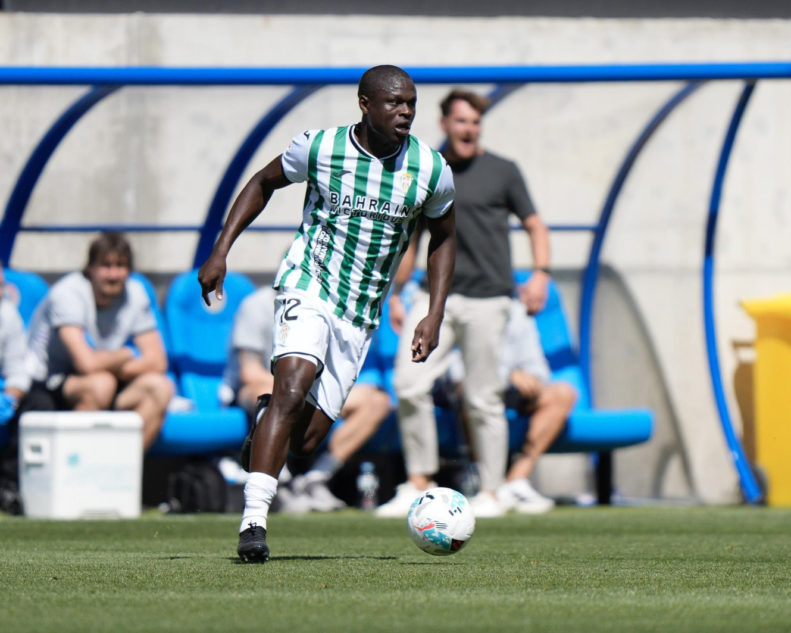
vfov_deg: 3.4
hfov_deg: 4.3
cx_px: 361
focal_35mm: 452
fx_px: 10581
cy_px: 316
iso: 125
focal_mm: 400
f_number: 2.8
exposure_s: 1/2500
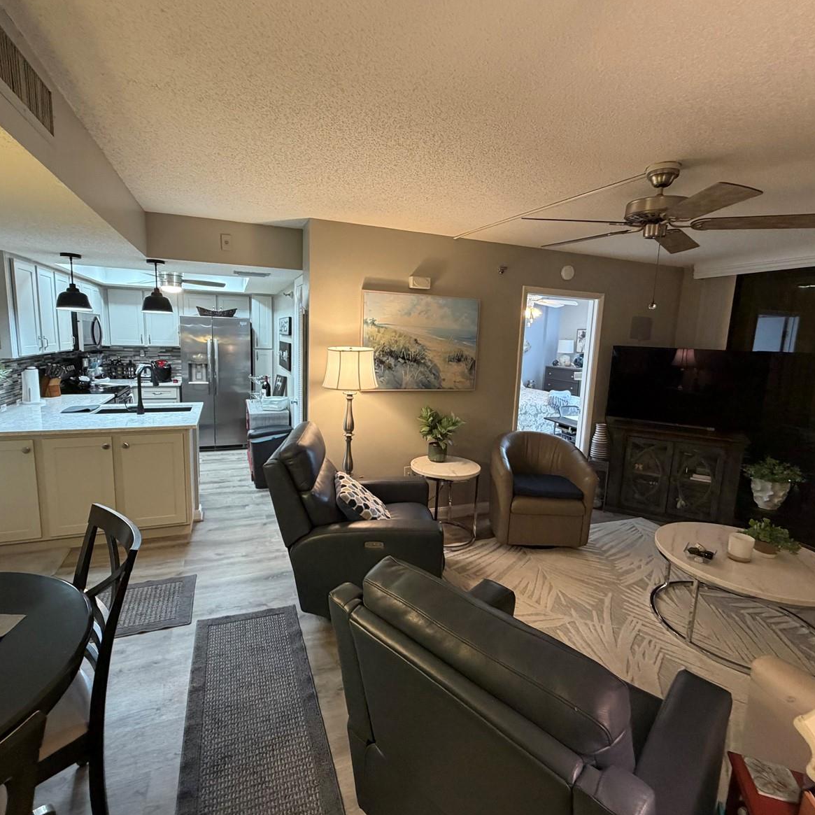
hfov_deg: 84.0
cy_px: 402
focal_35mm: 17
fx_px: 453
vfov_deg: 84.0
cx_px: 409
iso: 320
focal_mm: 2.22
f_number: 2.2
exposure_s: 1/60
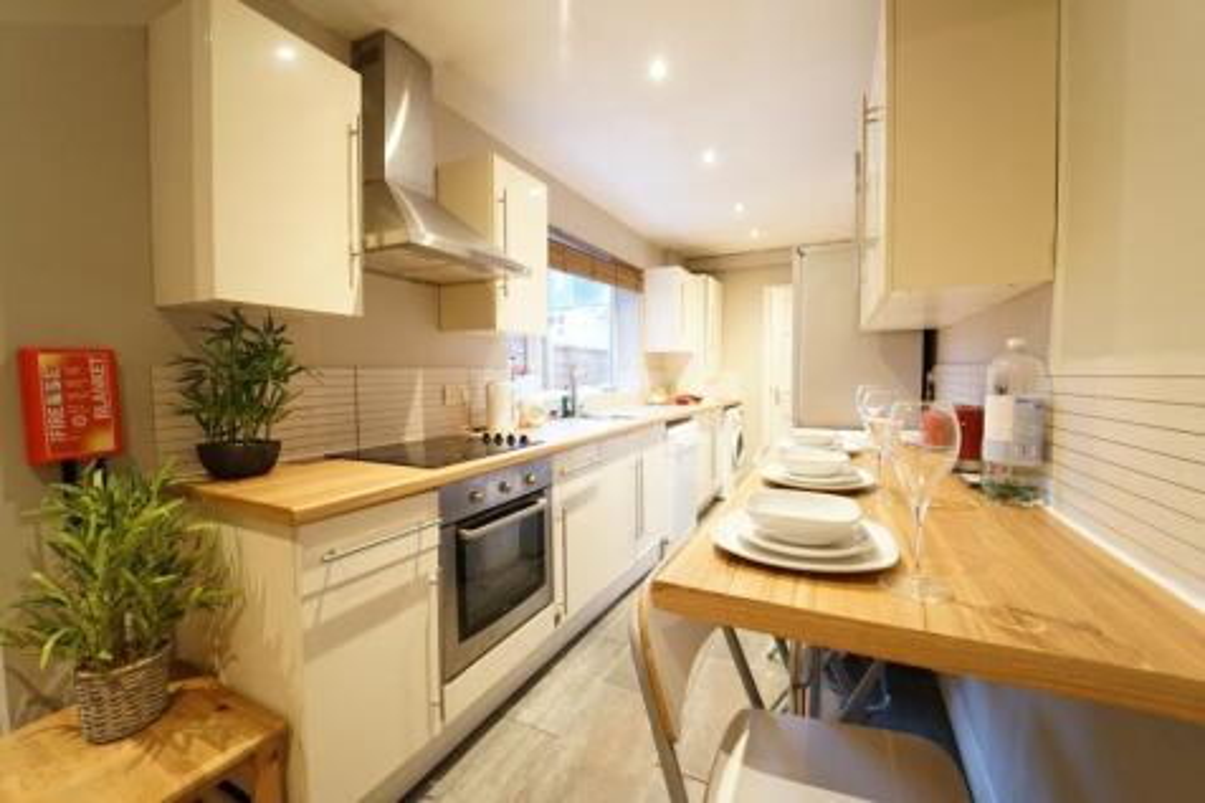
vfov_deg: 81.2
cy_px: 402
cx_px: 602
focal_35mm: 14
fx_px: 468
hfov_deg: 104.3
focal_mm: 14
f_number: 4.5
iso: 5000
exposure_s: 1/25
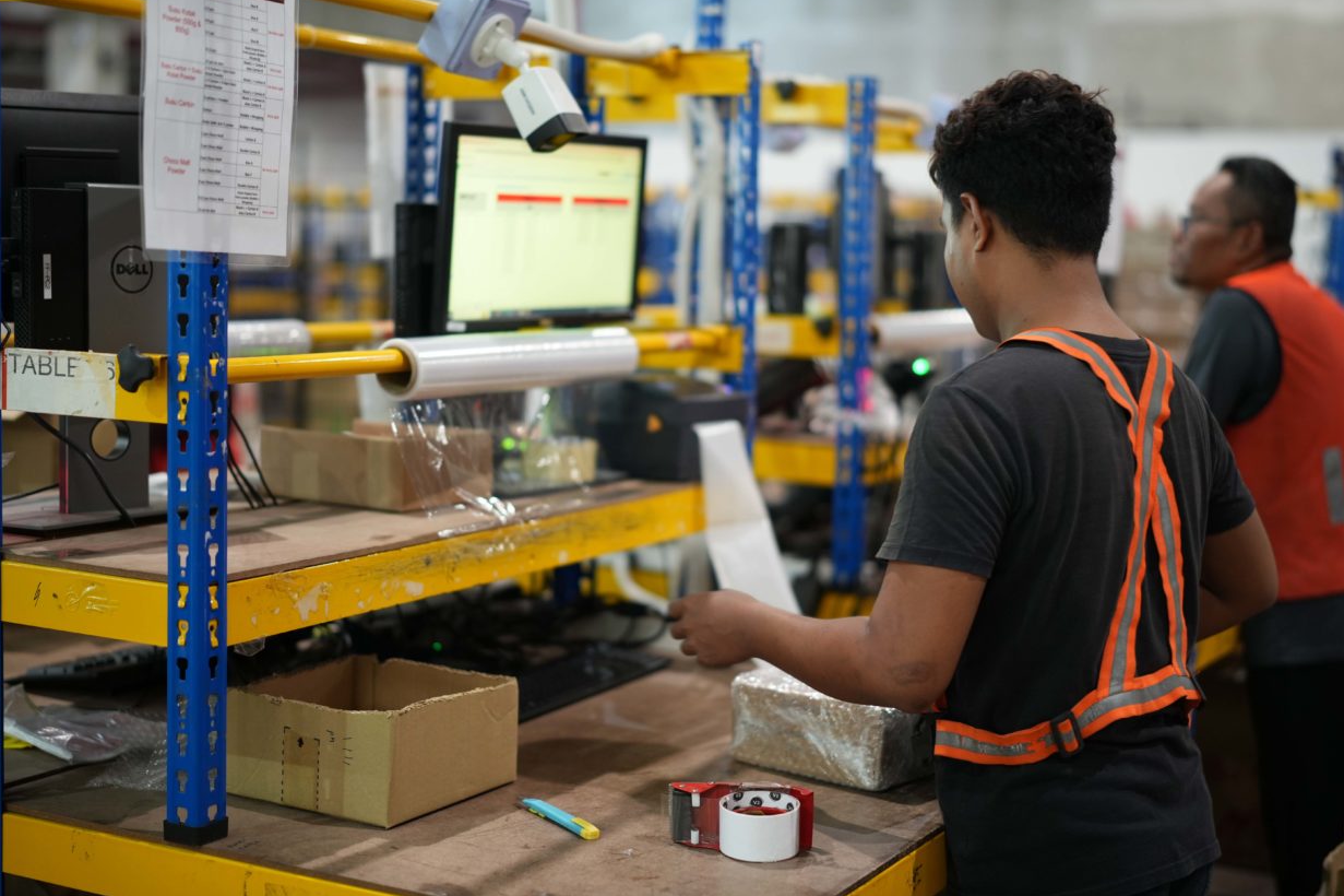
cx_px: 664
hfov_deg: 38.2
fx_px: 1941
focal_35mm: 52
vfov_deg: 26.0
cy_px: 454
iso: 800
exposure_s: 1/100
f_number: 1.4
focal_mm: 50
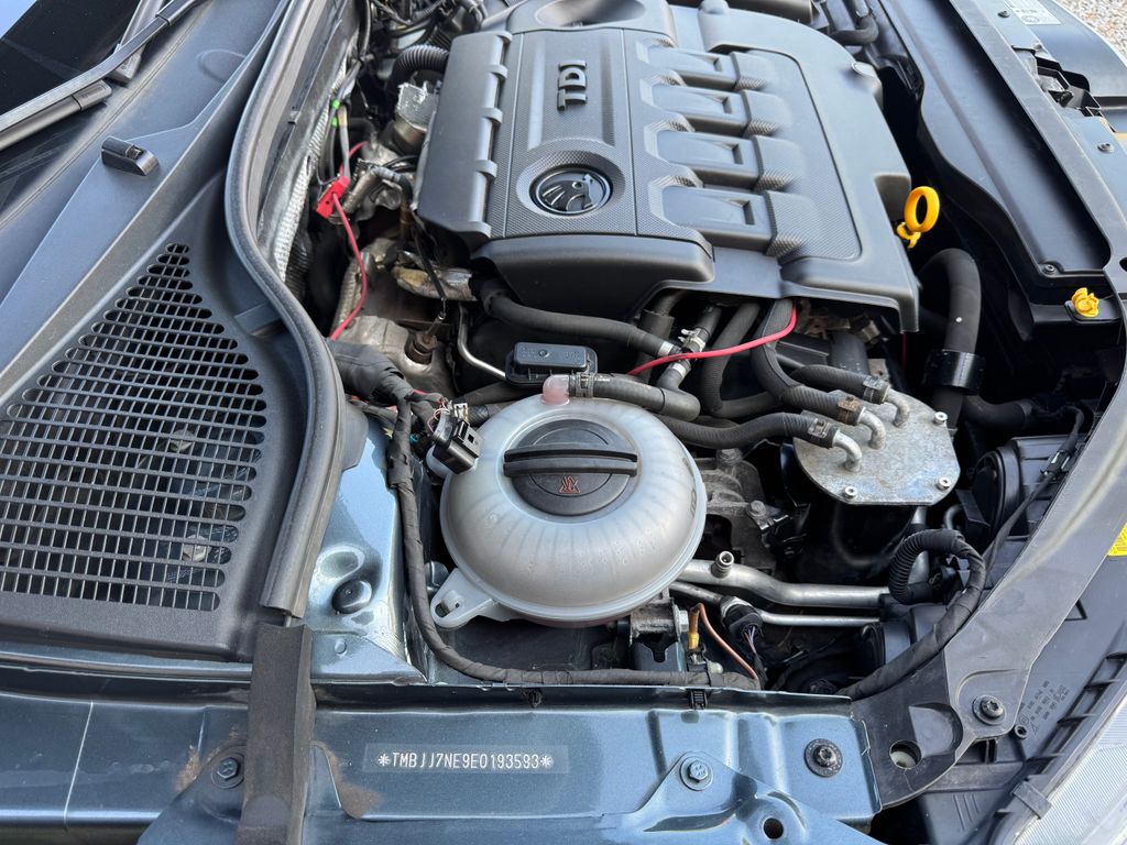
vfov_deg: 56.8
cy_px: 422
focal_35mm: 24
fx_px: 781
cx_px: 564
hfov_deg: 71.6
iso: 64
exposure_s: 1/121
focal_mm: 6.76
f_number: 1.78
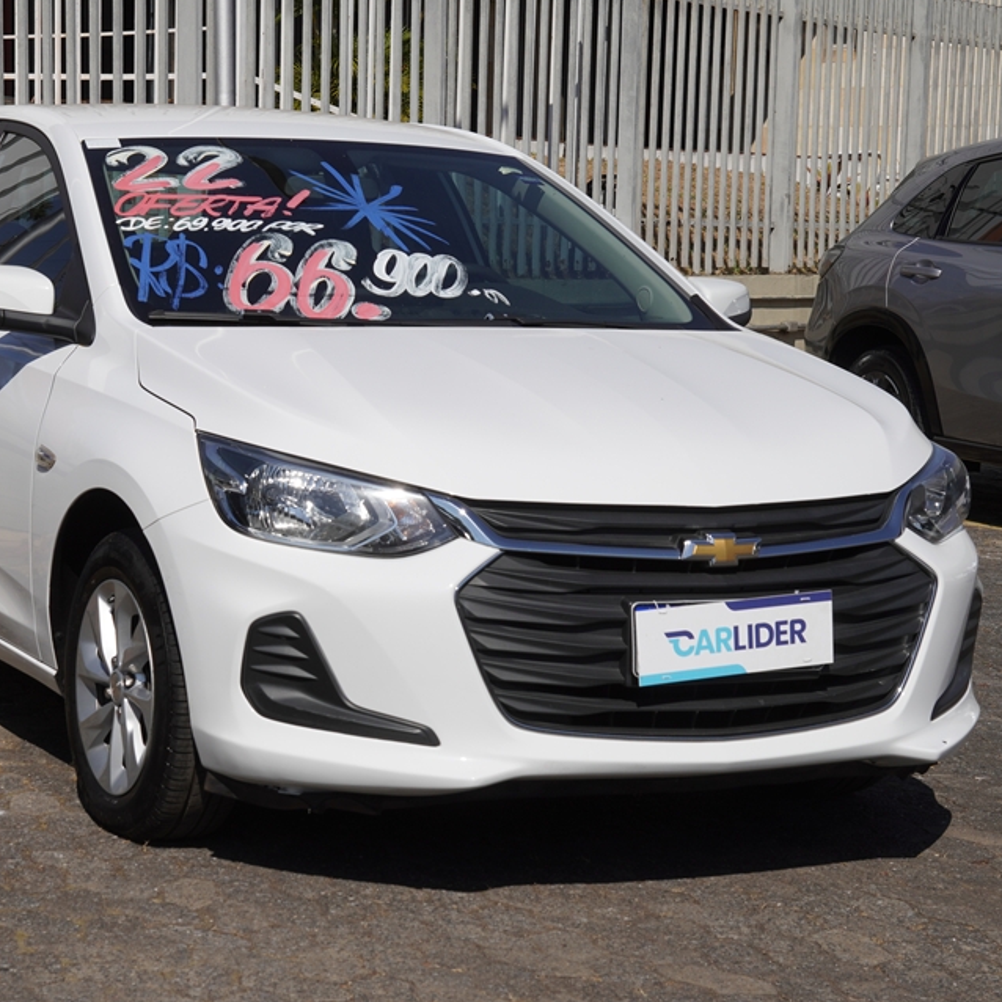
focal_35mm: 86
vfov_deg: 20.2
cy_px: 469
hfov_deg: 20.1
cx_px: 328
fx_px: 2816
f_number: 8
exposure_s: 1/640
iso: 100
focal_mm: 42
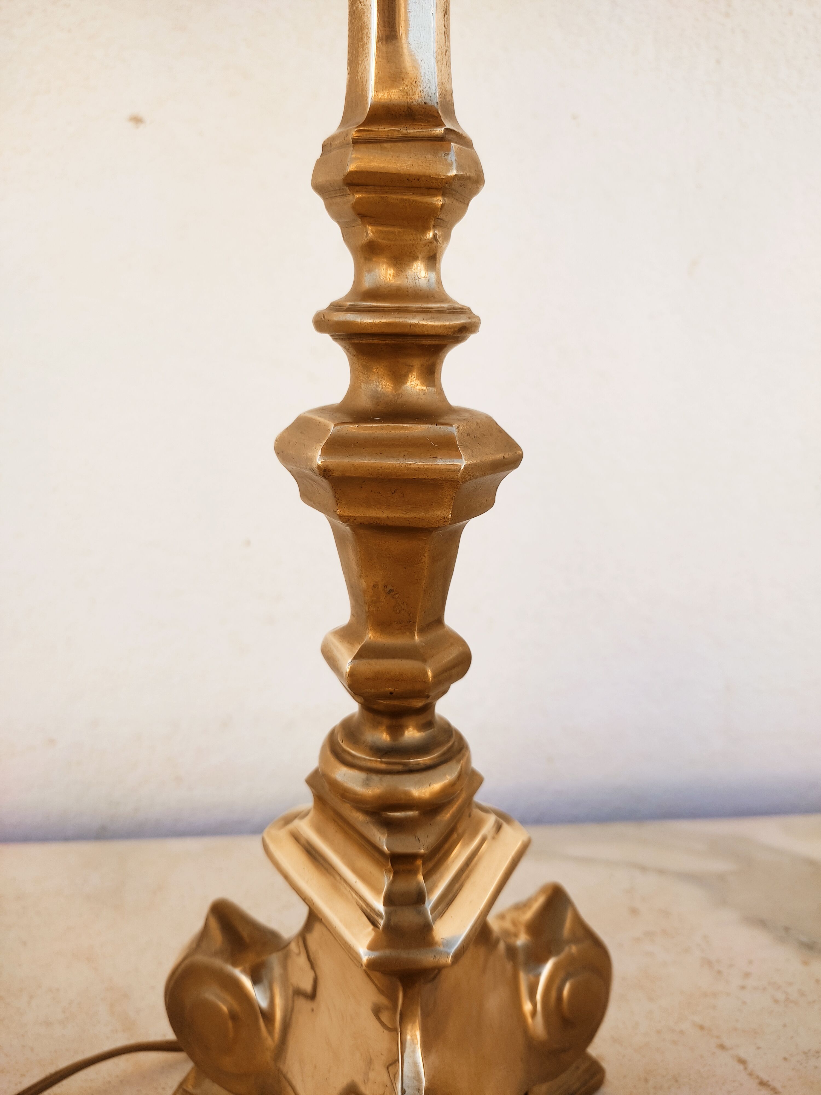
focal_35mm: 26
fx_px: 822
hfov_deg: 53.1
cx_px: 410
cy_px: 548
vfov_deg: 67.3
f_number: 1.79
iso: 100
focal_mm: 4.74
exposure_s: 1/332
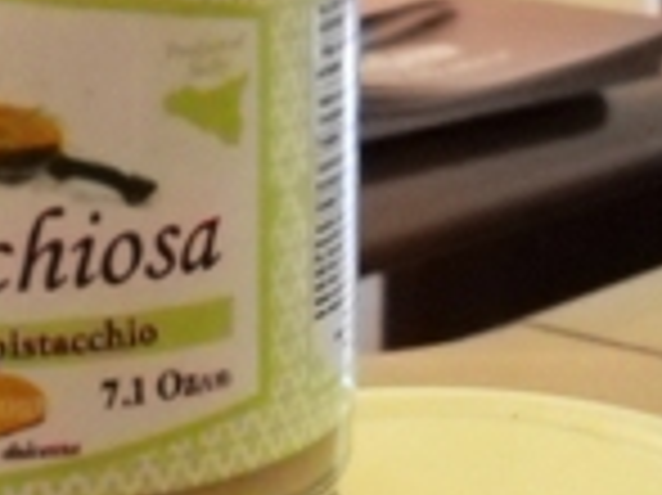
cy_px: 675
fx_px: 2389
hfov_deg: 15.1
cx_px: -167
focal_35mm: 125
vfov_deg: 11.5
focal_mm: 6.72
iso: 733
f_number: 3.1
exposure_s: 1/148
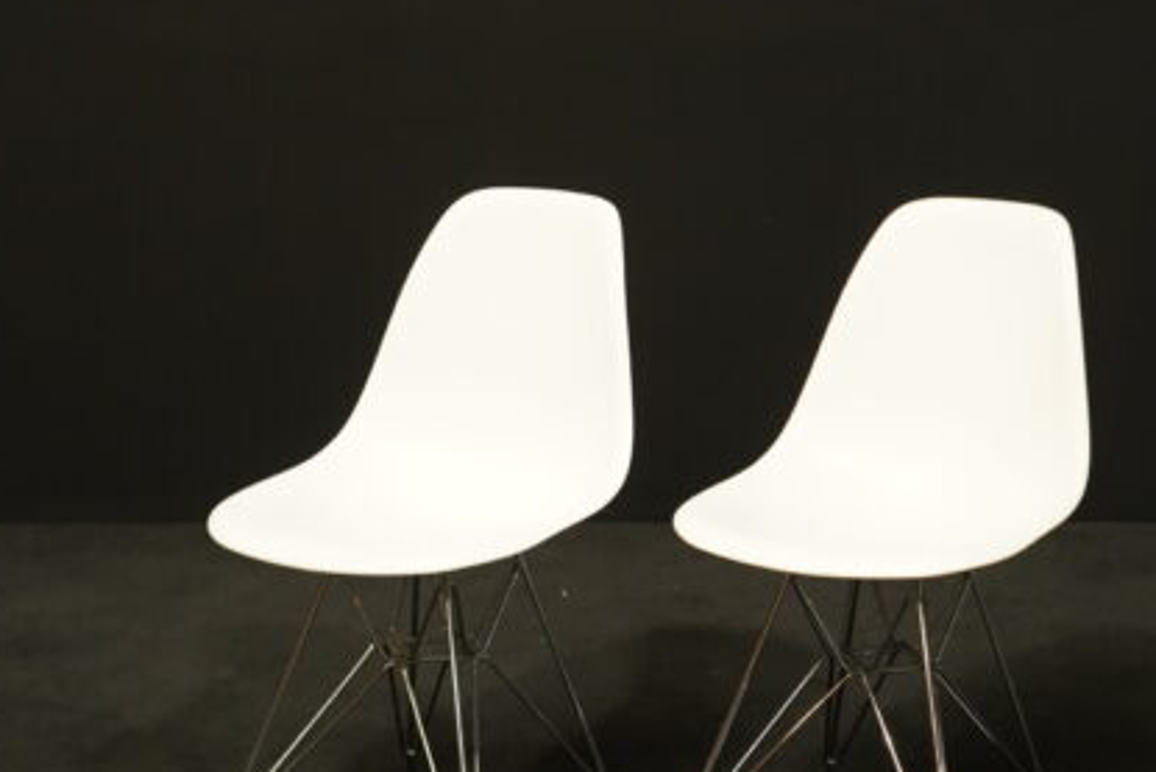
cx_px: 663
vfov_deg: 15.0
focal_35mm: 91
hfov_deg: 22.4
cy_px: 541
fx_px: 2923
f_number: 7.1
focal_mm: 63
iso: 5000
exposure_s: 1/100
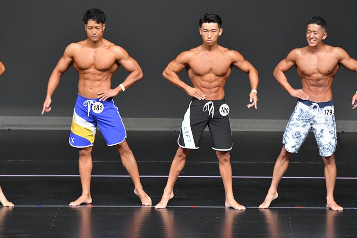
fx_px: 3201
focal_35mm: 323
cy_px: 116
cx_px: 182
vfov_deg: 4.2
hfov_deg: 6.4
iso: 4000
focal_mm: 210
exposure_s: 1/400
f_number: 5.6
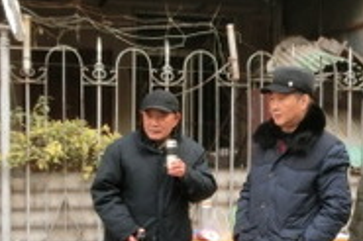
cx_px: 237
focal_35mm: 81
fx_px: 816
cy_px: 216
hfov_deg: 25.0
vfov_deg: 16.6
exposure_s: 1/125
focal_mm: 4.24
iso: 160
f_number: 3
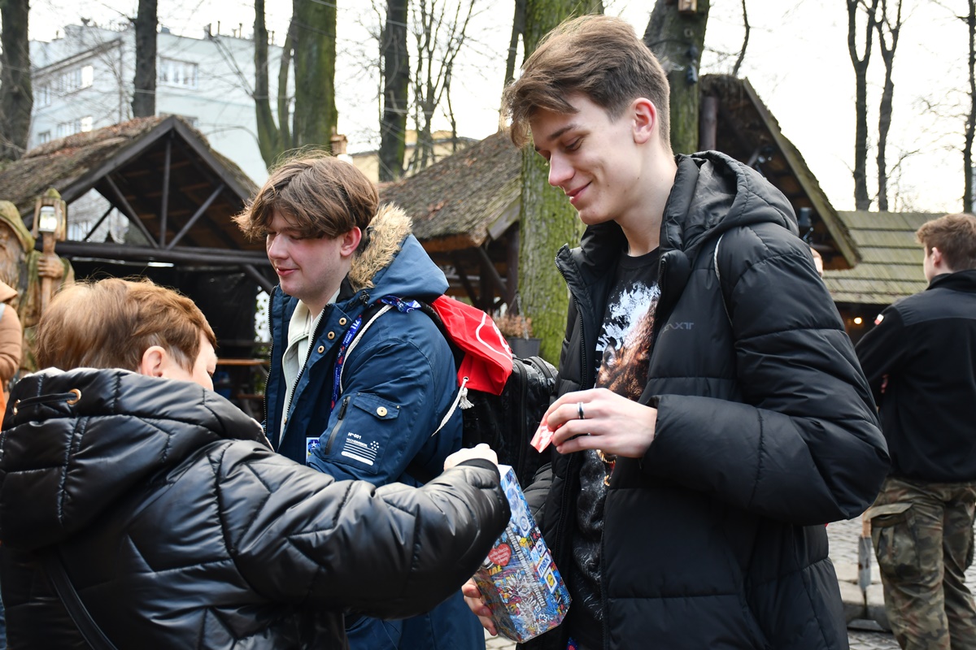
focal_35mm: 48
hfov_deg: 41.1
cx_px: 488
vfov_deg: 28.1
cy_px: 325
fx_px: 1301
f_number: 4
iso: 450
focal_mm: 32
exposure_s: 1/250
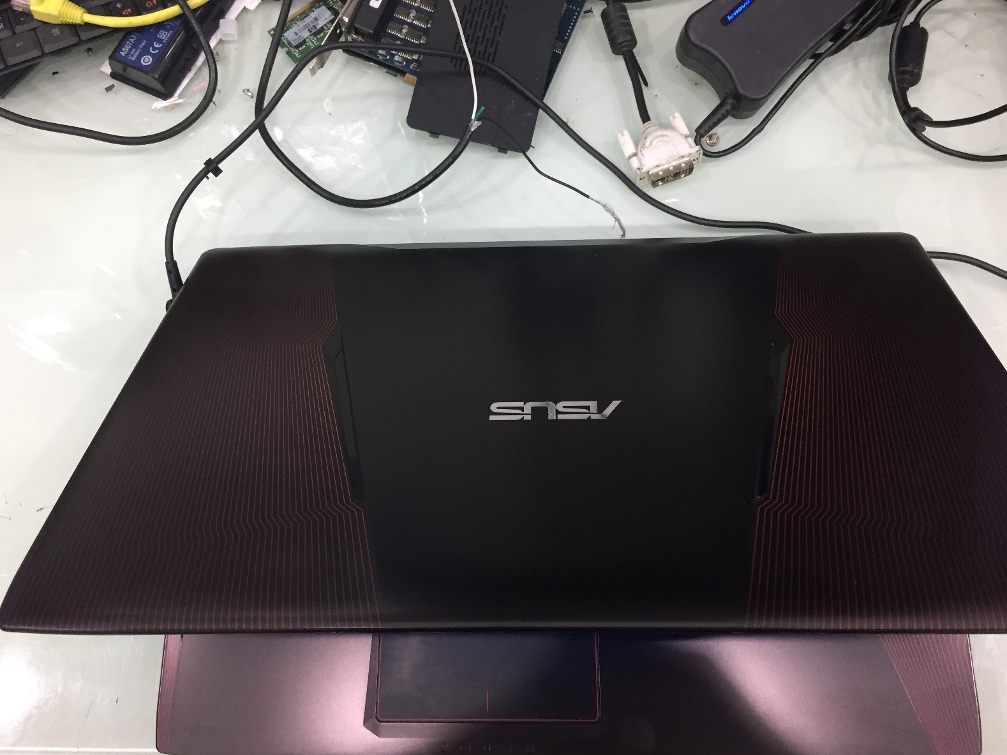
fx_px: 873
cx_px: 500
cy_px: 390
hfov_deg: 60.0
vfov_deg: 46.8
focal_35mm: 30
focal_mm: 4.15
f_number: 2.2
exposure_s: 1/33
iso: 160
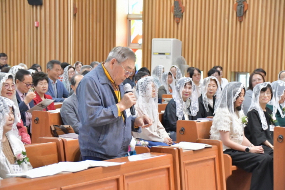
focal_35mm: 112
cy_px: 95
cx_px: 142
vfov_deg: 12.2
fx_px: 886
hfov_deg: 18.3
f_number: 5.3
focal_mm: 75
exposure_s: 1/125
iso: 5600
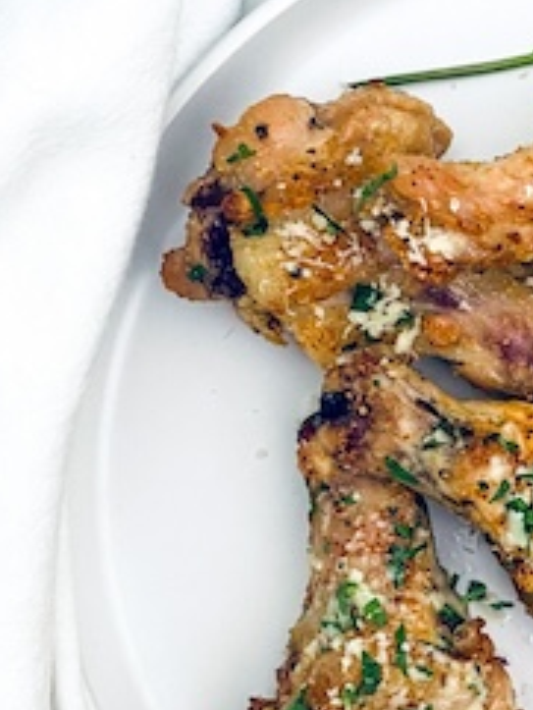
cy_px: 496
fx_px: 1477
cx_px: 604
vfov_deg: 26.8
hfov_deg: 19.5
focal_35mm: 72
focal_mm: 4.25
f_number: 1.8
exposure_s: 1/60
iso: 125
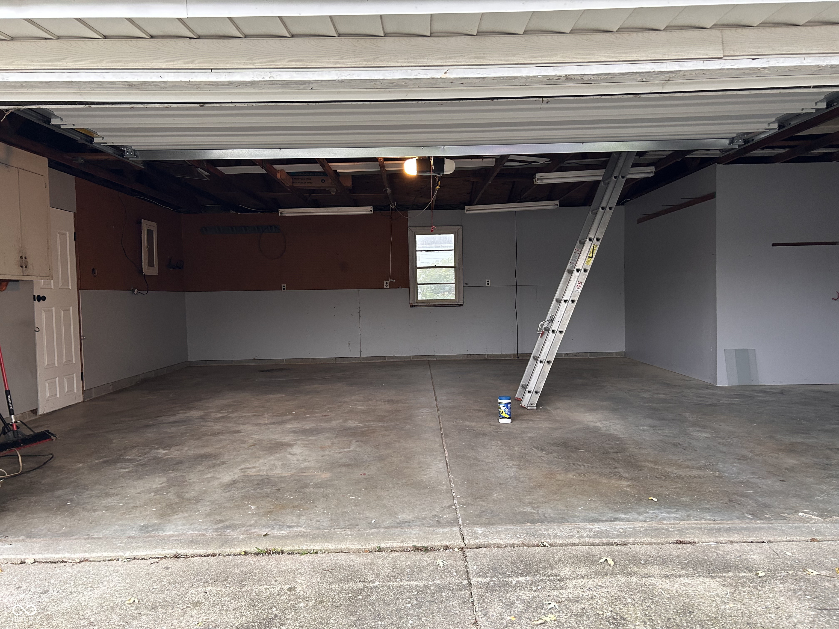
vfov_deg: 53.1
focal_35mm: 26
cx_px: 420
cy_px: 314
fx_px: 630
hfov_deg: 67.3
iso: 200
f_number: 1.5
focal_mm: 5.7
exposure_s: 1/60
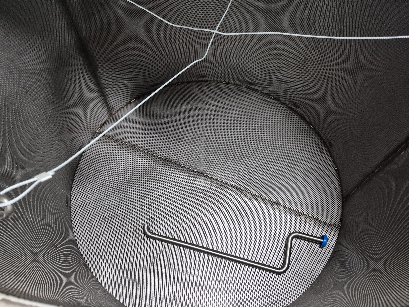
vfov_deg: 58.9
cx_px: 204
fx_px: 272
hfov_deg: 73.9
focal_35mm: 23
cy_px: 154
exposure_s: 1/60
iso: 800
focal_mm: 5.4
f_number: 1.8
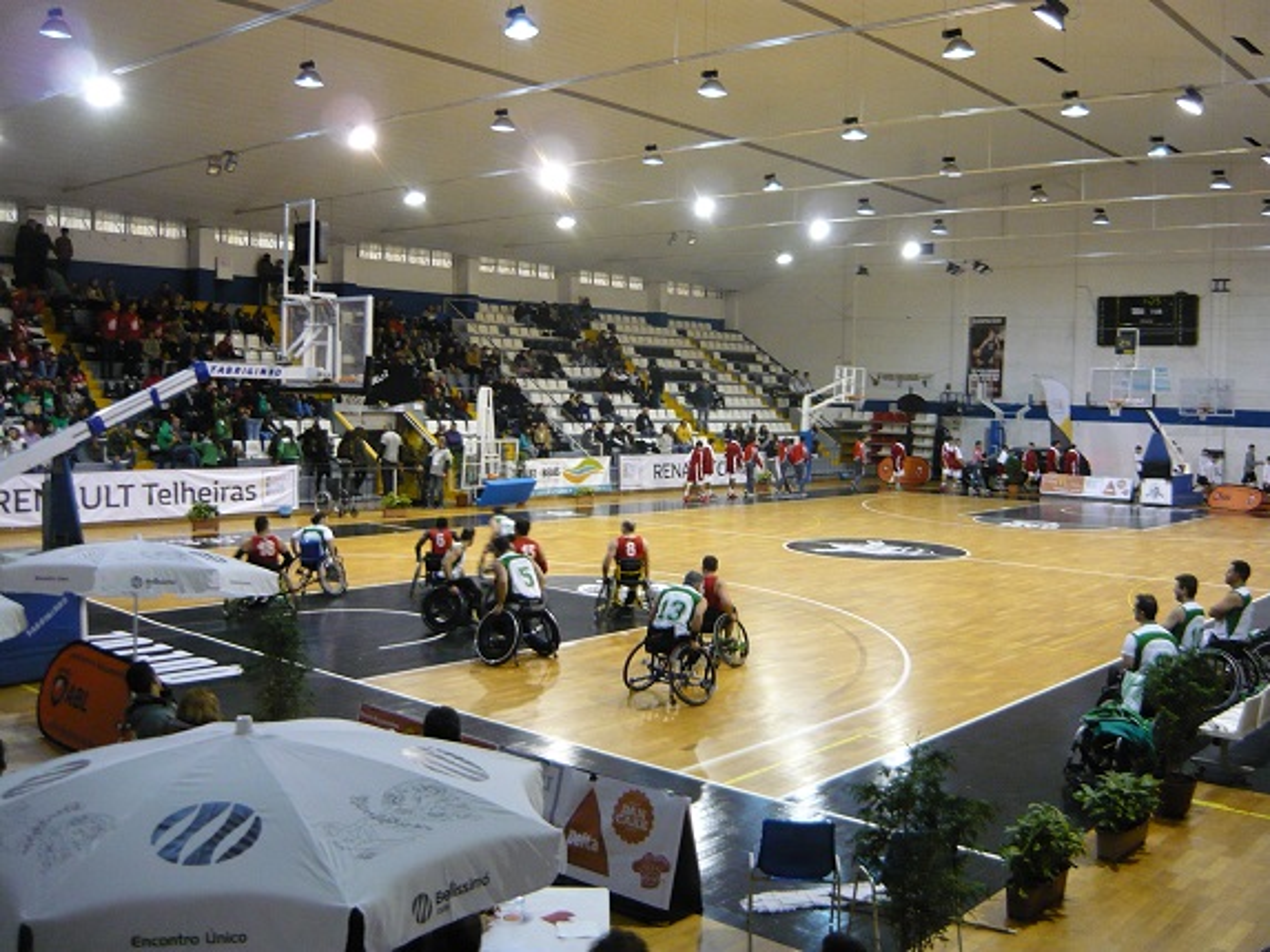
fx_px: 1211
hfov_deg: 55.3
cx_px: 635
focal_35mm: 33
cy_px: 476
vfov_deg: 43.0
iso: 400
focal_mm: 5.5
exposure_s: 1/30
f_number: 2.8
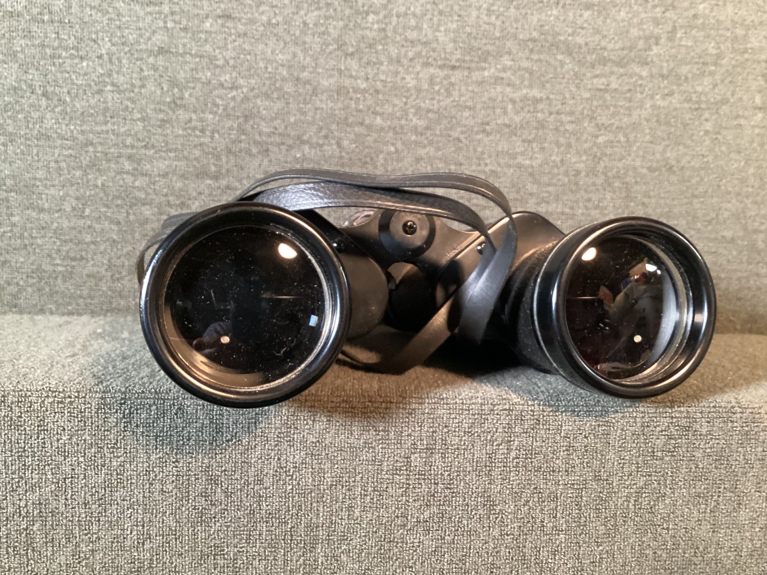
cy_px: 288
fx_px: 687
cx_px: 384
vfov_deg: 45.4
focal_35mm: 31
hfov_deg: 58.3
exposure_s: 1/30
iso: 500
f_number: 2.4
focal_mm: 3.3
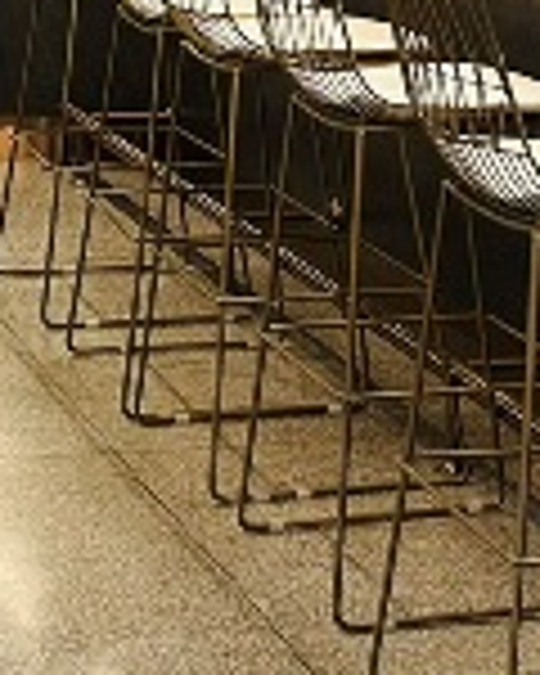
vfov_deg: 14.3
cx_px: -117
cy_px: -374
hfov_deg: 12.1
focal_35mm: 125
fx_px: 2497
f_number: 1.78
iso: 320
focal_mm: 6.86
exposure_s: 1/60
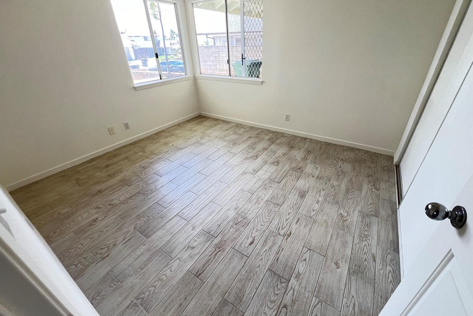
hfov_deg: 104.2
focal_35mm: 14
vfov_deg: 81.2
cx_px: 244
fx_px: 184
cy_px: 150
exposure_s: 1/99
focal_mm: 1.57
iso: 125
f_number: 1.8
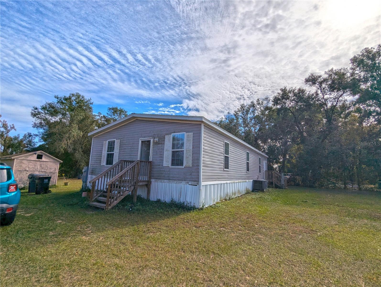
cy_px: 144
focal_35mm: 16
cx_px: 190
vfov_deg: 78.2
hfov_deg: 94.4
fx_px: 176
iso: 36
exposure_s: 1/6623
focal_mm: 2.35
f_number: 2.2
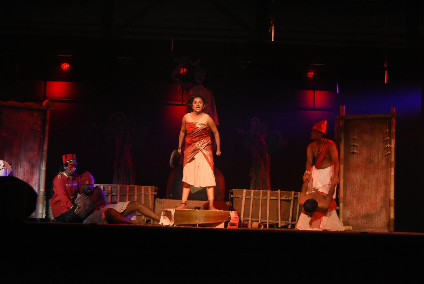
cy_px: 142
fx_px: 672
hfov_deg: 35.0
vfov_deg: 23.8
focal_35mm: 57
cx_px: 212
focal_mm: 38
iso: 2500
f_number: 4.2
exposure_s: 1/200
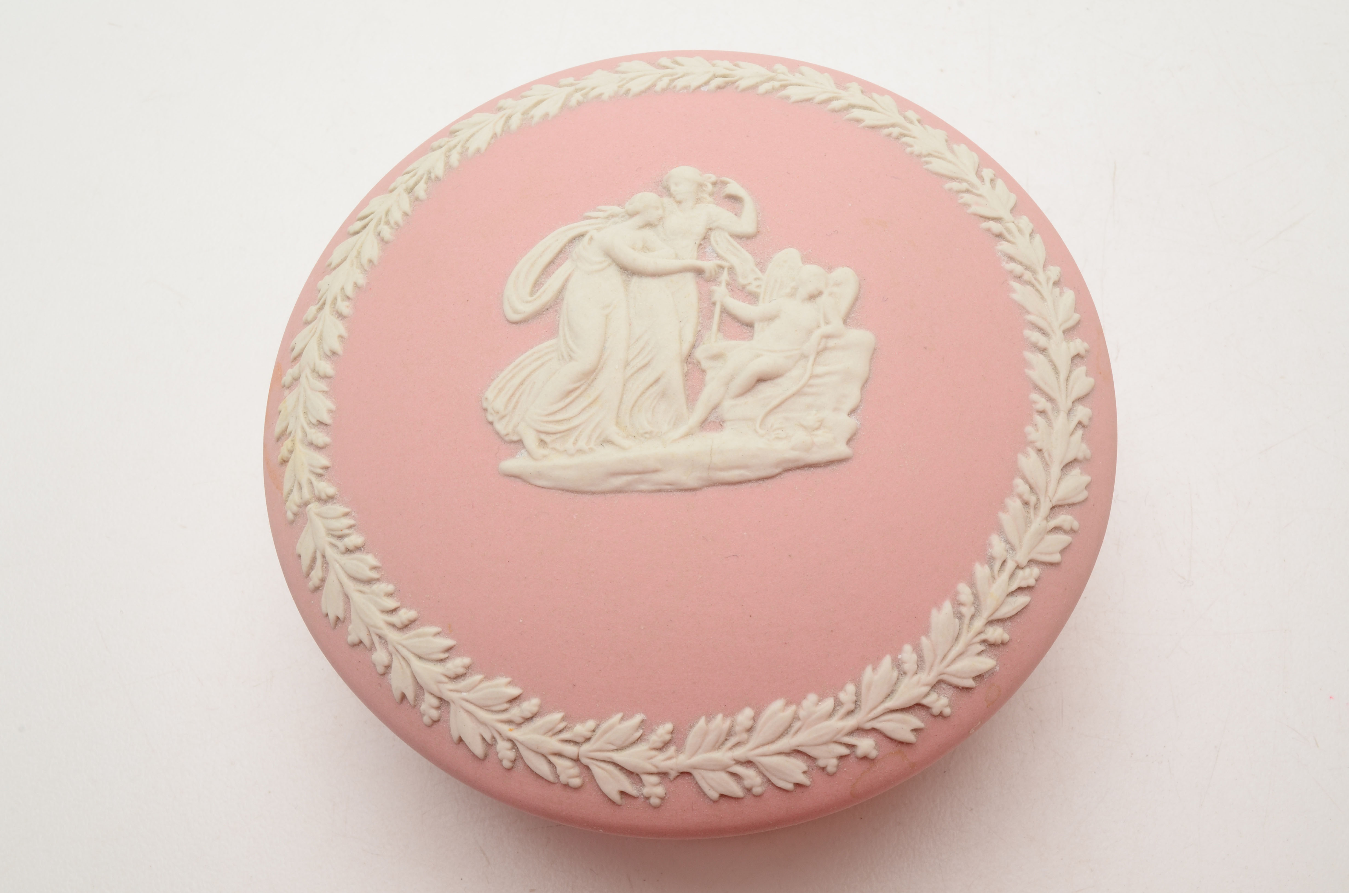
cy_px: 446
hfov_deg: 45.0
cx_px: 674
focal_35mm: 44
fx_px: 1627
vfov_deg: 30.7
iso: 100
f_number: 22
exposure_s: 1/160
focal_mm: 29
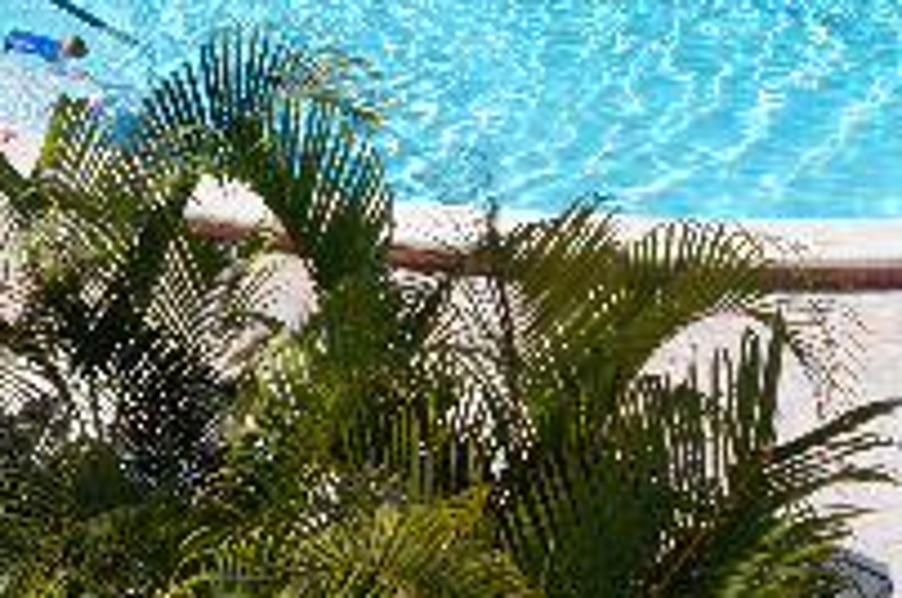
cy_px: -348
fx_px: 2977
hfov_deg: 17.1
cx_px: 188
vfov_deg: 11.0
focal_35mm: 119
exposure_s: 1/250
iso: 200
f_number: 13
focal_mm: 20
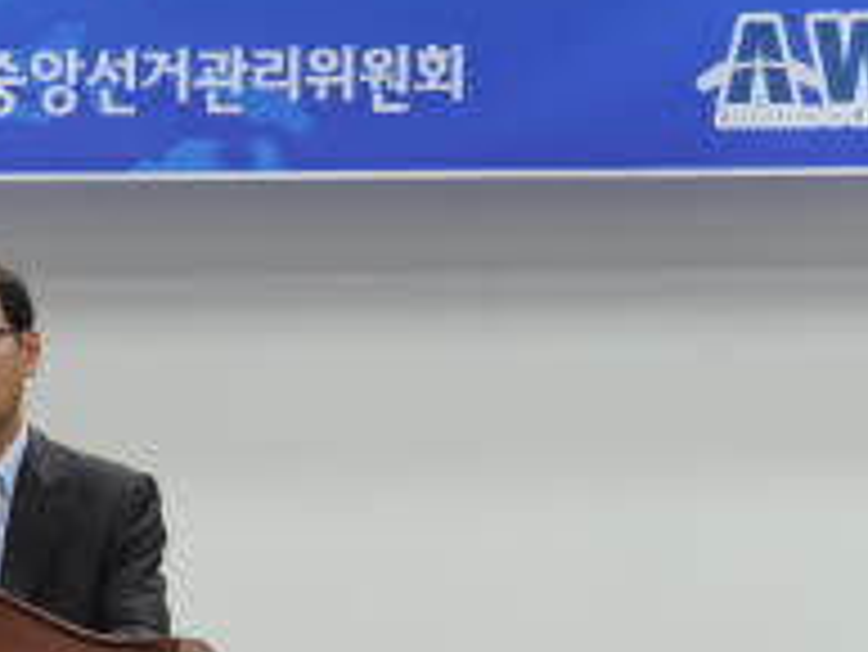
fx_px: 11968
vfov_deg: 3.1
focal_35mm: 477
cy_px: 654
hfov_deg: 4.1
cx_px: -148
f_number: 8
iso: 1250
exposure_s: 1/60
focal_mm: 160
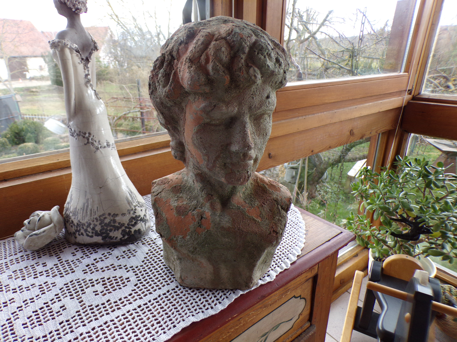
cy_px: 171
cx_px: 228
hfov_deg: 71.6
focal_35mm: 24
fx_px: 317
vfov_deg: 56.8
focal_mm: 4.3
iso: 100
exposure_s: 1/40
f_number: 3
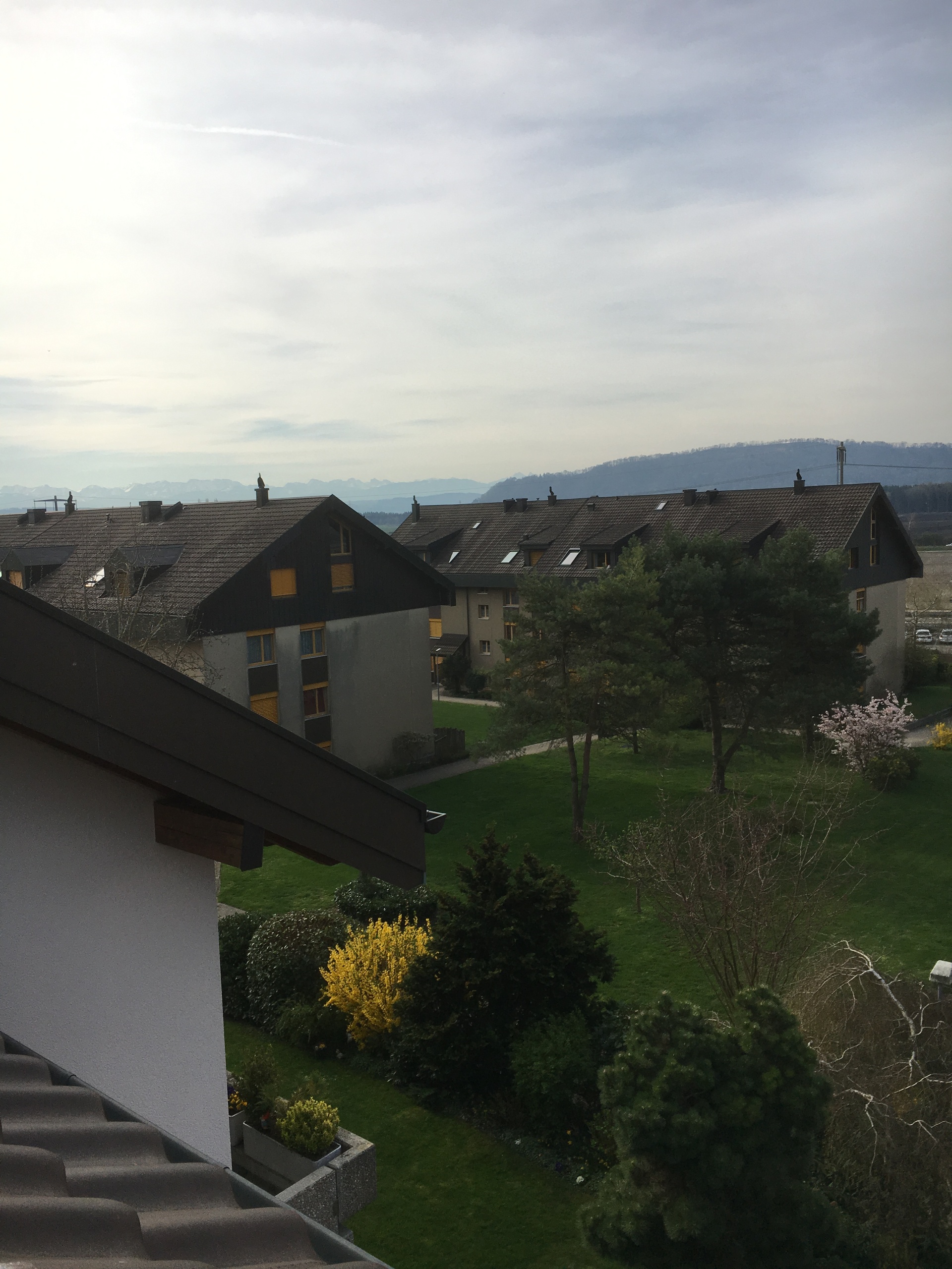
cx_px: 476
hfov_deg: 48.2
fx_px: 1063
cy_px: 634
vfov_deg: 61.7
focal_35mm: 29
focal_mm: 4.15
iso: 25
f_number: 2.2
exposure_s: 1/1832
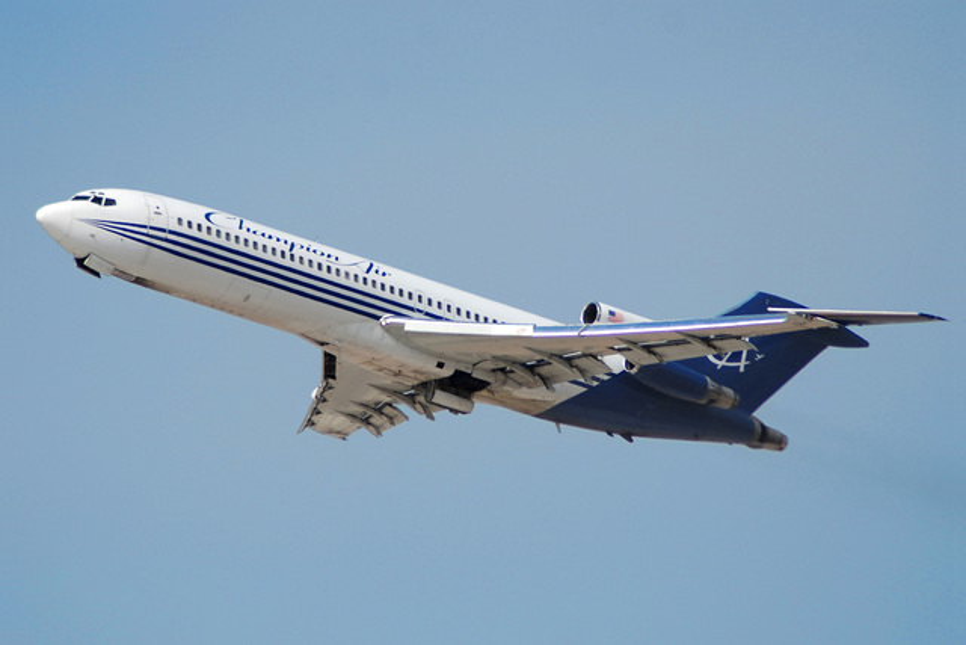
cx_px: 483
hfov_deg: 6.5
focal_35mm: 315
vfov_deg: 4.4
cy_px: 322
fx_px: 8454
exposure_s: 1/1000
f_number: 5
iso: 110
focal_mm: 210
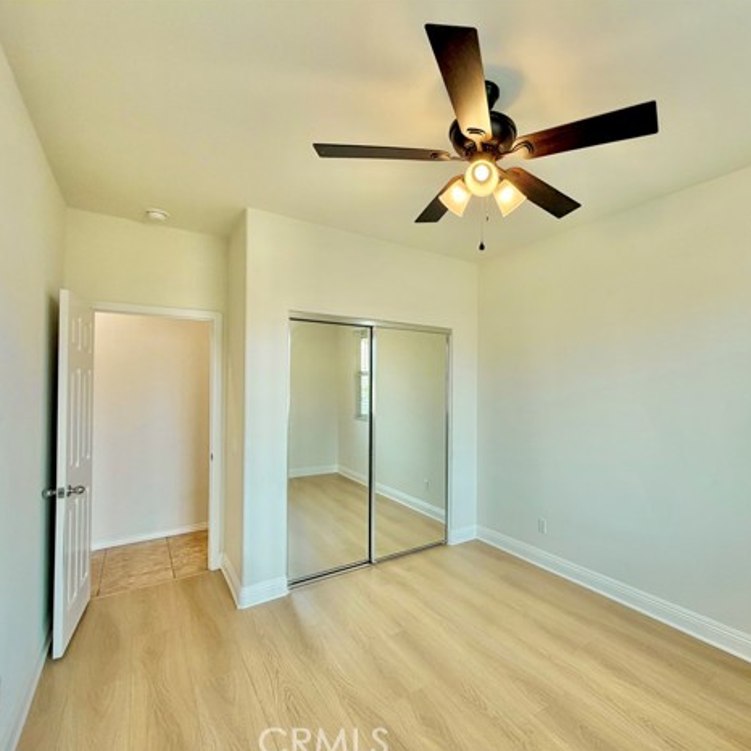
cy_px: 379
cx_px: 474
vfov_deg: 84.0
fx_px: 417
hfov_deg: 82.2
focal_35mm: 17
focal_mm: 2.22
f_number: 2.2
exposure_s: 1/120
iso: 125
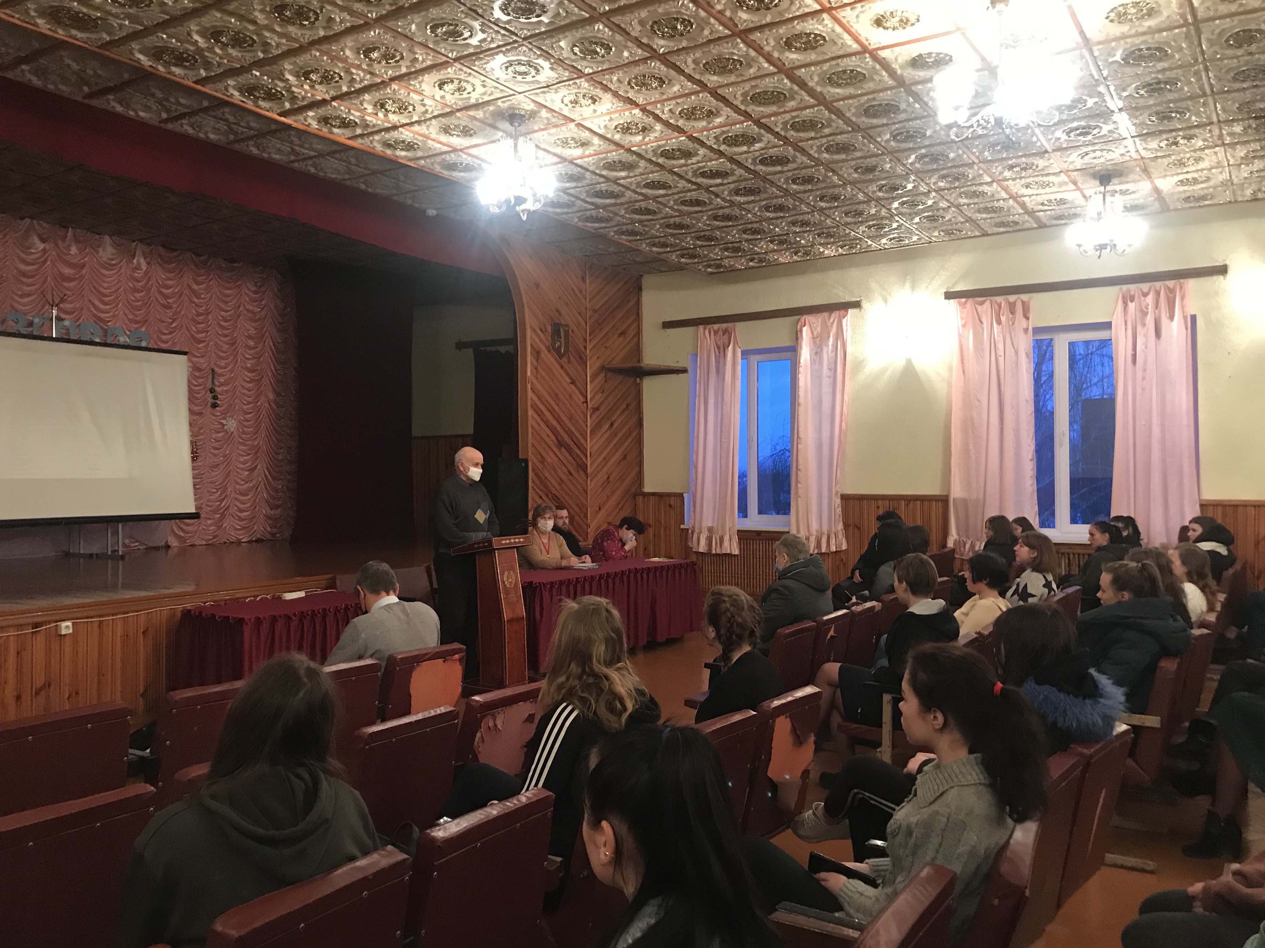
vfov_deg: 49.7
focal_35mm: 28
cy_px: 474
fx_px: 1023
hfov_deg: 63.4
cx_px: 632
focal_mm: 3.99
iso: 100
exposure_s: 1/14
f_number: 1.8
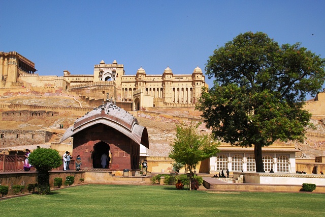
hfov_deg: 46.4
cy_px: 108
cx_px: 162
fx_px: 379
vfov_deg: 31.9
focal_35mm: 42
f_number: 11
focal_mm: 28
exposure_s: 1/400
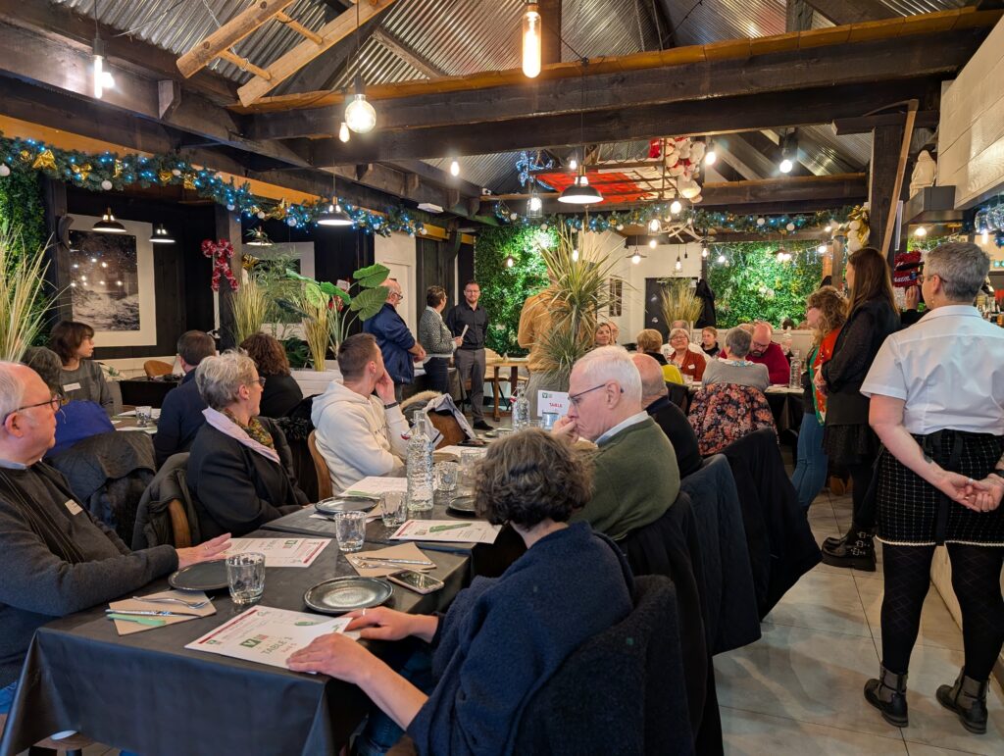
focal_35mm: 24
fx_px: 697
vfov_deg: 56.9
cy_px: 378
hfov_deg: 71.5
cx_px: 502
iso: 108
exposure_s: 1/25
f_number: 1.68
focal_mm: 6.9
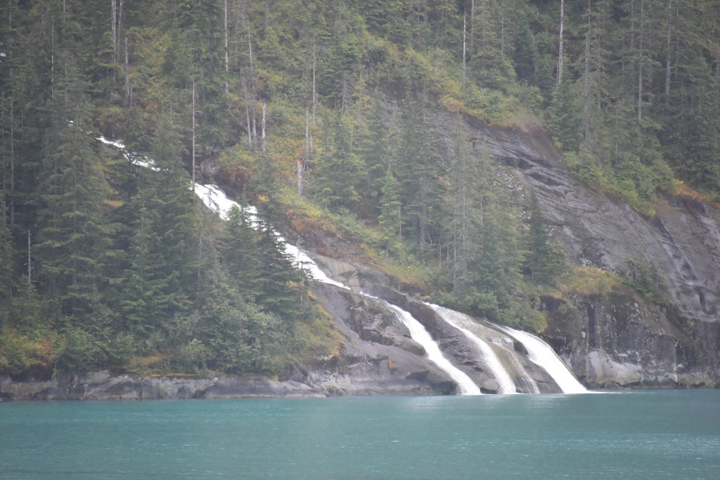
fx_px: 6001
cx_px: 360
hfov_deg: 6.9
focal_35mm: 300
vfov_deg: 4.6
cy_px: 240
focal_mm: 300
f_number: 5.6
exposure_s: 1/640
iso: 2800
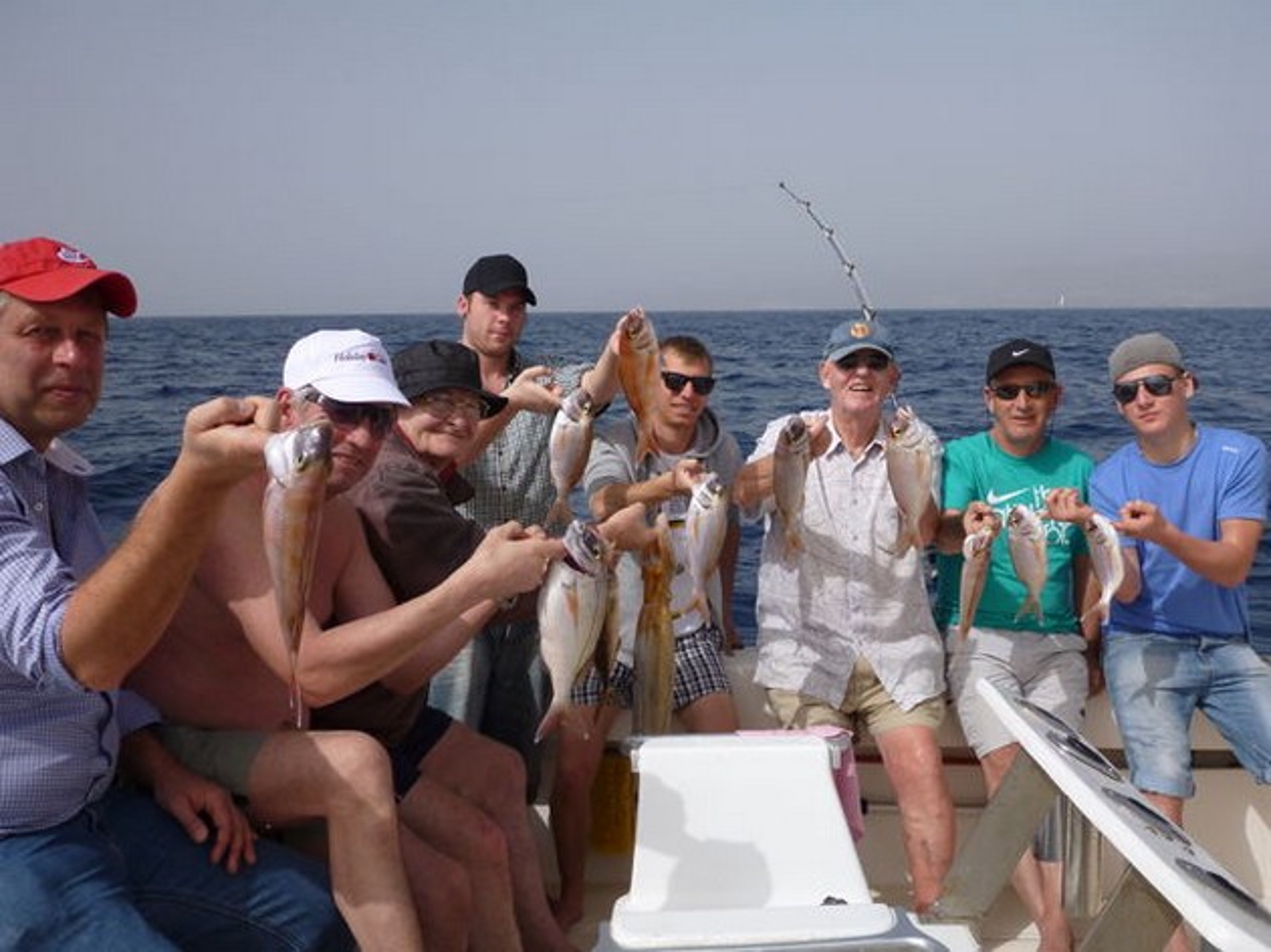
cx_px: 636
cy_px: 476
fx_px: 1248
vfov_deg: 41.8
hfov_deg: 54.0
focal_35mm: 34
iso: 100
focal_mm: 6
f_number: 3.7
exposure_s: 1/1000
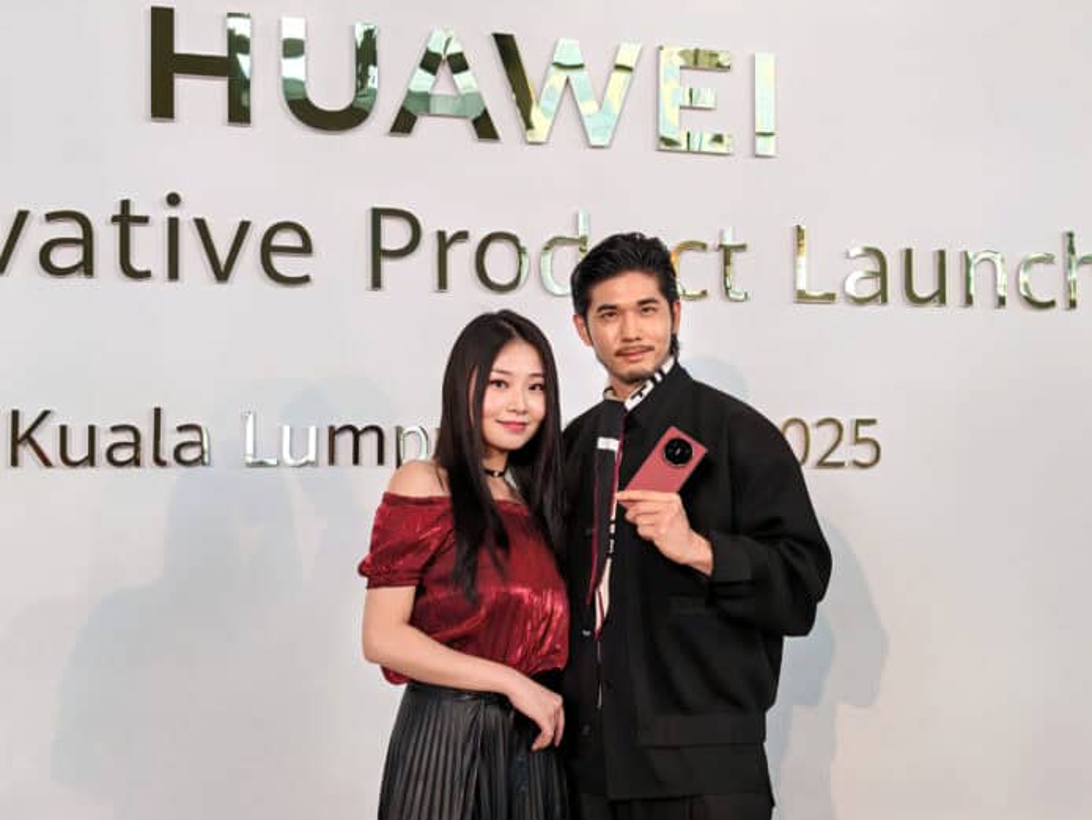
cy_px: 410
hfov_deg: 39.6
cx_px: 546
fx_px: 1515
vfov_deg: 30.3
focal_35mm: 48
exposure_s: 1/100
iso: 80
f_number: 2
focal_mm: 6.8
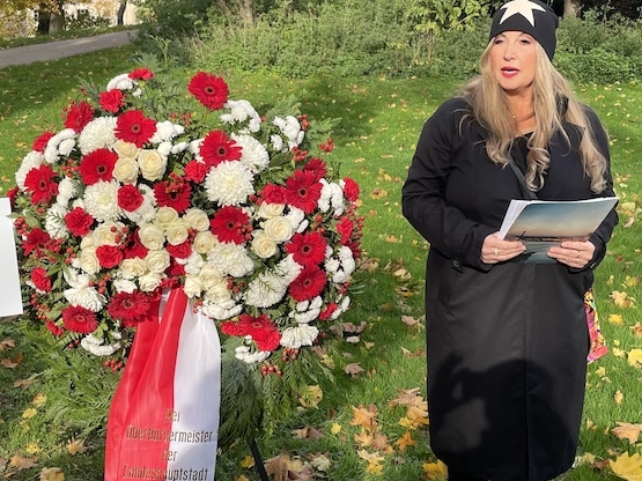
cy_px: 224
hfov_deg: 39.7
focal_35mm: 48
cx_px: 304
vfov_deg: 30.2
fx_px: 890
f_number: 1.6
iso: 32
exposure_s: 1/729
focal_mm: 4.2
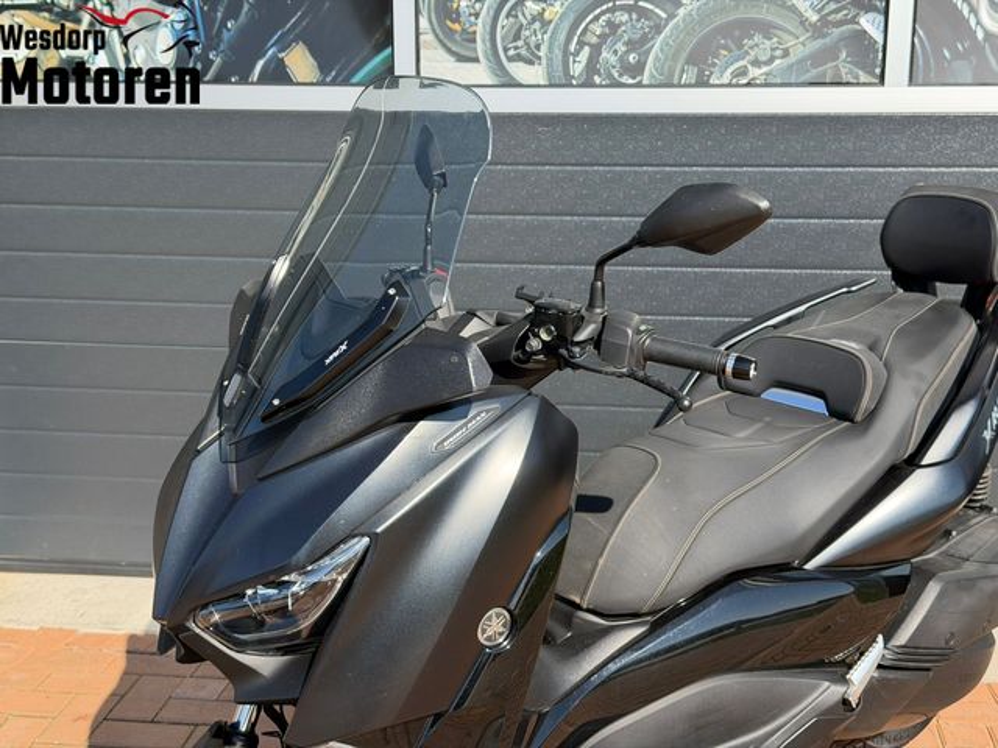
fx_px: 1384
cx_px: 499
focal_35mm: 48
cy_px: 374
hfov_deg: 39.7
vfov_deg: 30.3
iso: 100
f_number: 1.78
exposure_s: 1/2415
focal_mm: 6.76
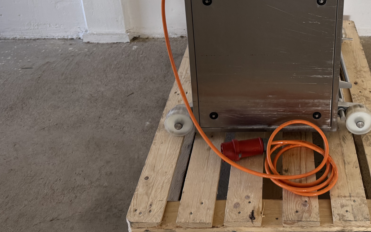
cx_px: 272
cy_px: -4
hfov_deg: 42.3
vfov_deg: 26.4
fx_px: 465
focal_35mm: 46
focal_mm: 6.76
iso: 160
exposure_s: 1/100
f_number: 1.78
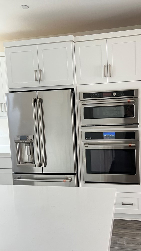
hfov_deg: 39.8
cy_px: 128
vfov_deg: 66.0
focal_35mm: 29
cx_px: 92
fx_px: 193
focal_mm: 5.7
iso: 200
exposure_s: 1/60
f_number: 1.5
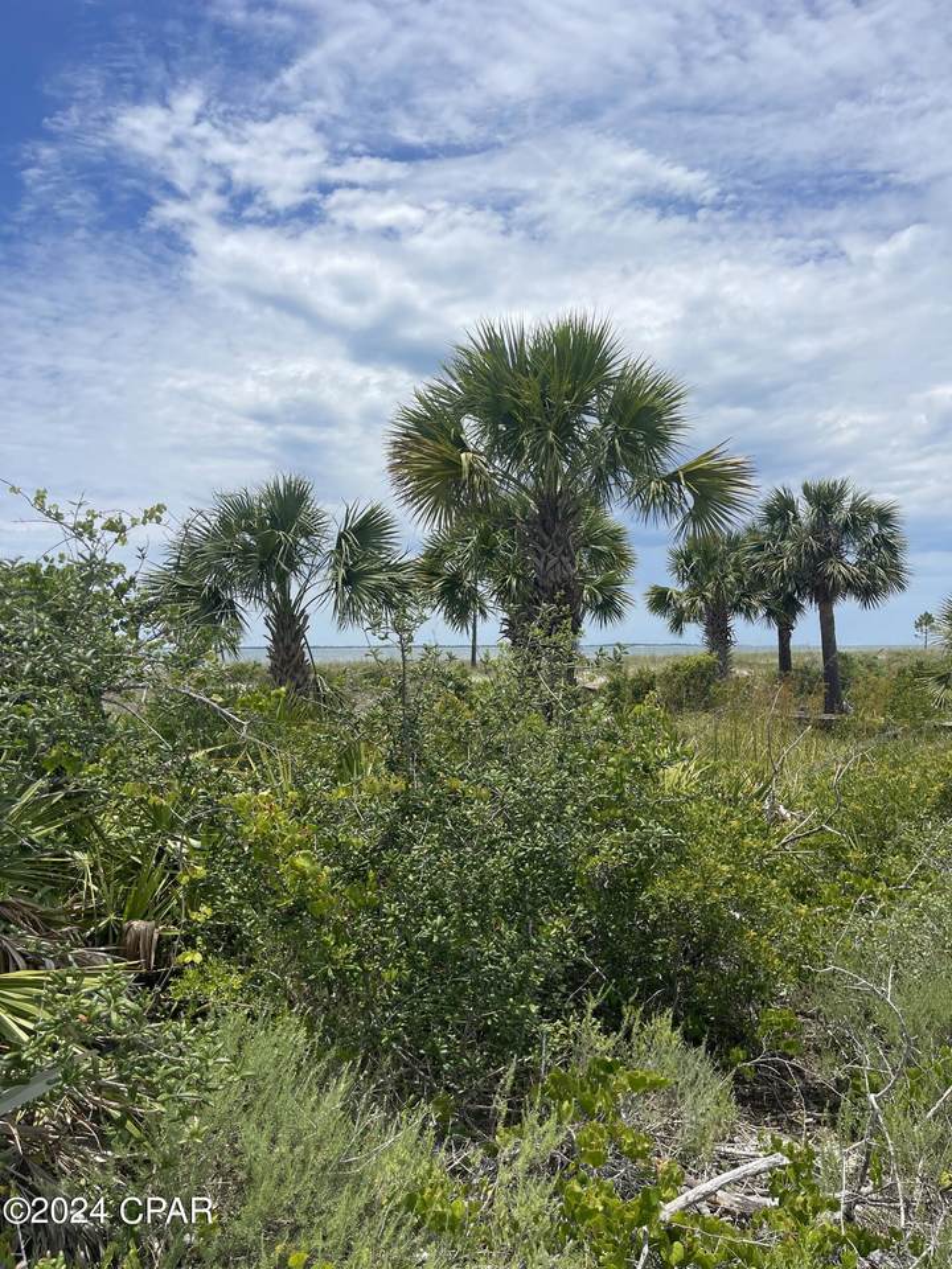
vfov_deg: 69.4
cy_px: 634
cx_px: 476
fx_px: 917
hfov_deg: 54.9
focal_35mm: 25
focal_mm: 5.1
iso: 32
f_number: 1.6
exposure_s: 1/5618
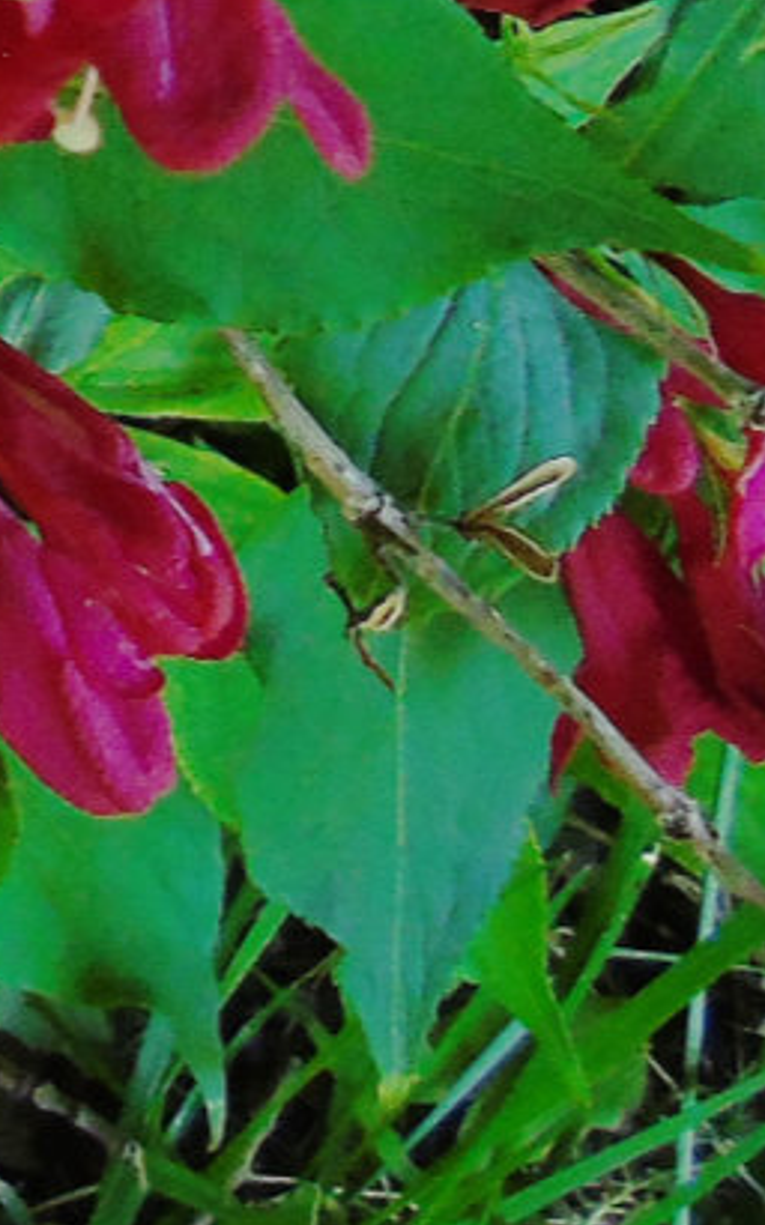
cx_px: -825
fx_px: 4607
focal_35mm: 138
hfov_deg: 8.9
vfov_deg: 13.9
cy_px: -780
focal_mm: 4.4
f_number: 3.4
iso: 200
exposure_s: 1/100
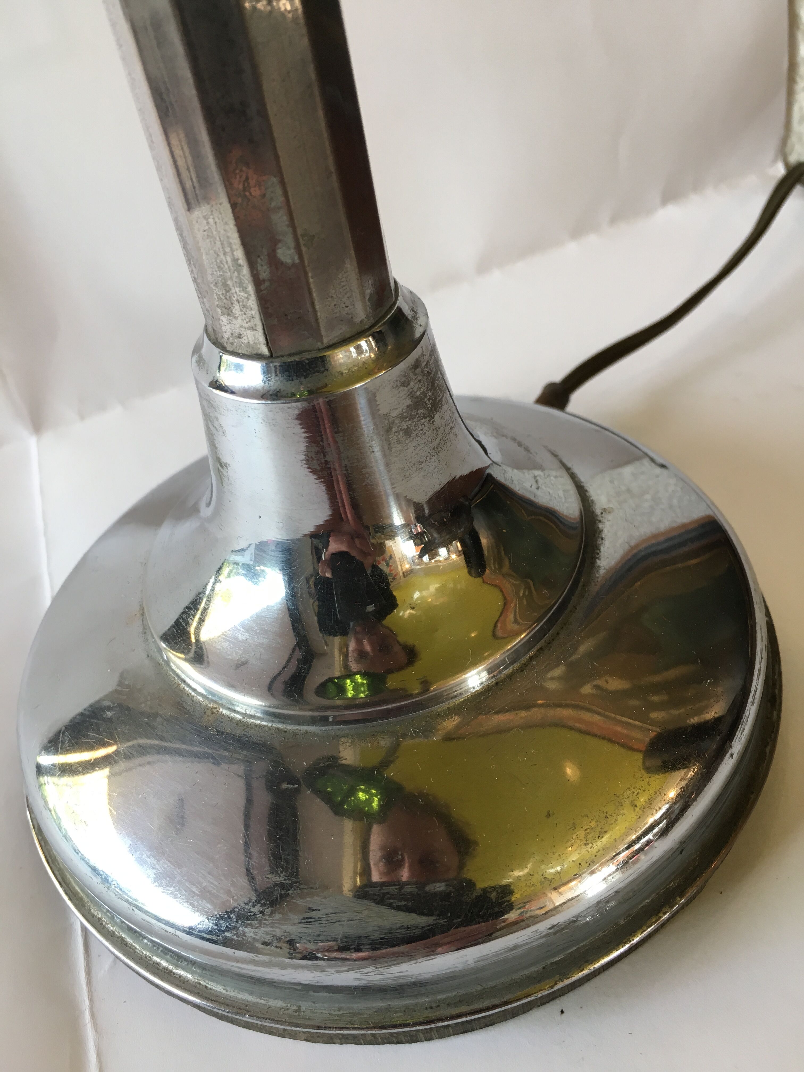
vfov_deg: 61.7
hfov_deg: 48.2
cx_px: 402
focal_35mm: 29
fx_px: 898
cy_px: 536
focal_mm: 4.15
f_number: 2.2
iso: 25
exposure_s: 1/33
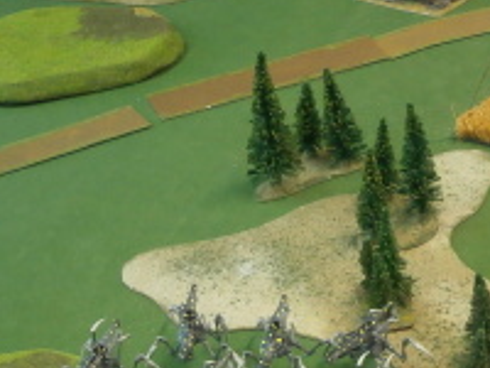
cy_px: 263
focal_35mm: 126
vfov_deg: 11.7
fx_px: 1784
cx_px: 419
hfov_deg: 15.5
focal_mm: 8.3
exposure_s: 1/25
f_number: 3.4
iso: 200
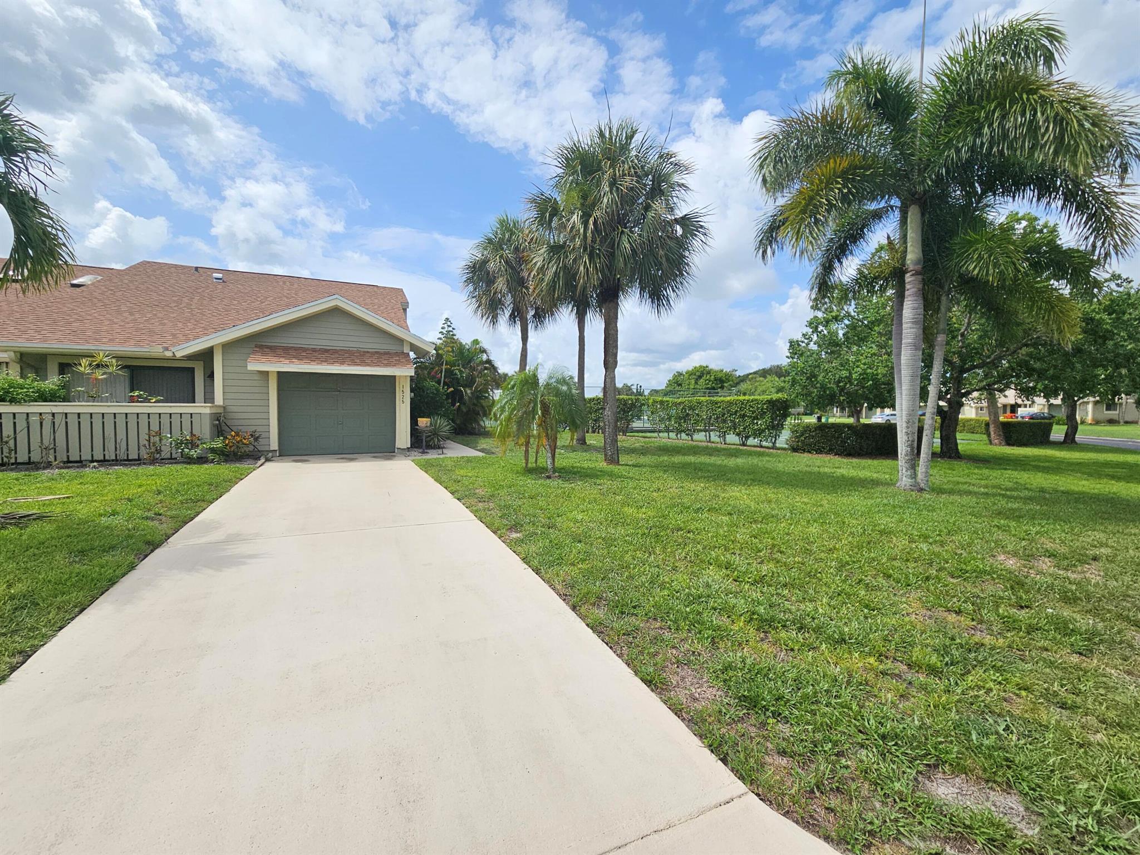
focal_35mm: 13
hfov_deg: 106.2
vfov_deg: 89.9
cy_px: 428
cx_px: 570
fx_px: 428
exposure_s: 1/4432
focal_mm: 2.2
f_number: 2.2
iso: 50
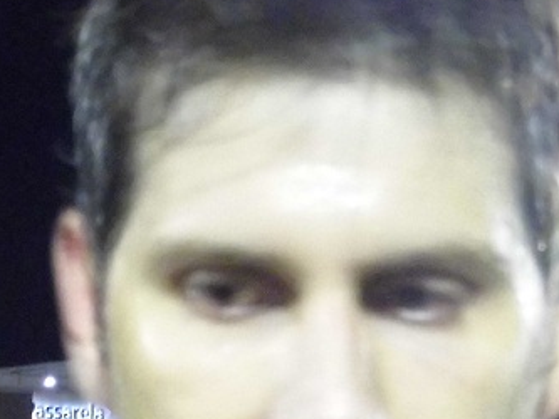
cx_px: 282
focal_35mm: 224
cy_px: 394
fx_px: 3619
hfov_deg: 8.8
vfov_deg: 6.6
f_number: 4.2
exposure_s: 1/8
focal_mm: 14.6
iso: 800
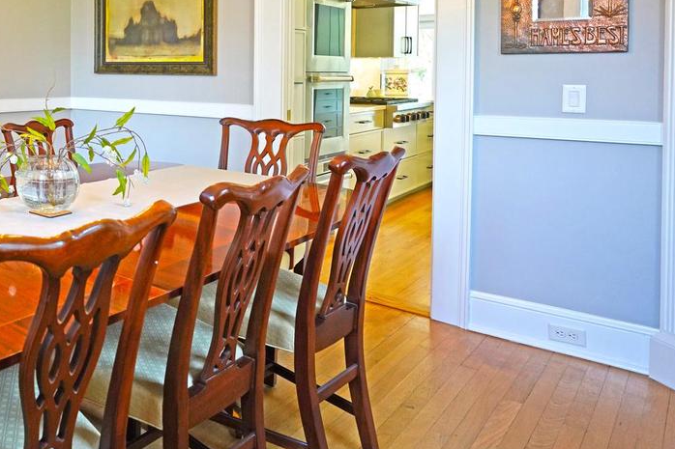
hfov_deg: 47.9
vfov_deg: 38.4
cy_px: 87
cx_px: 9
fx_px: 619
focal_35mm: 33
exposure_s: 1/160
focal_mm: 16
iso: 1000
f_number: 4
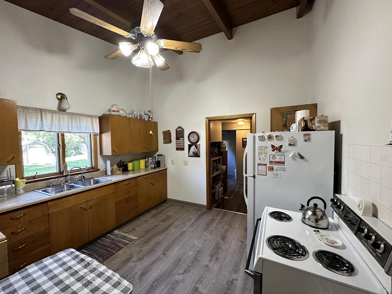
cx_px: 196
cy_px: 147
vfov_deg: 85.7
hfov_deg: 102.1
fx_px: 159
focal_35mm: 14
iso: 320
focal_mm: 2.22
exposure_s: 1/60
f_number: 2.2
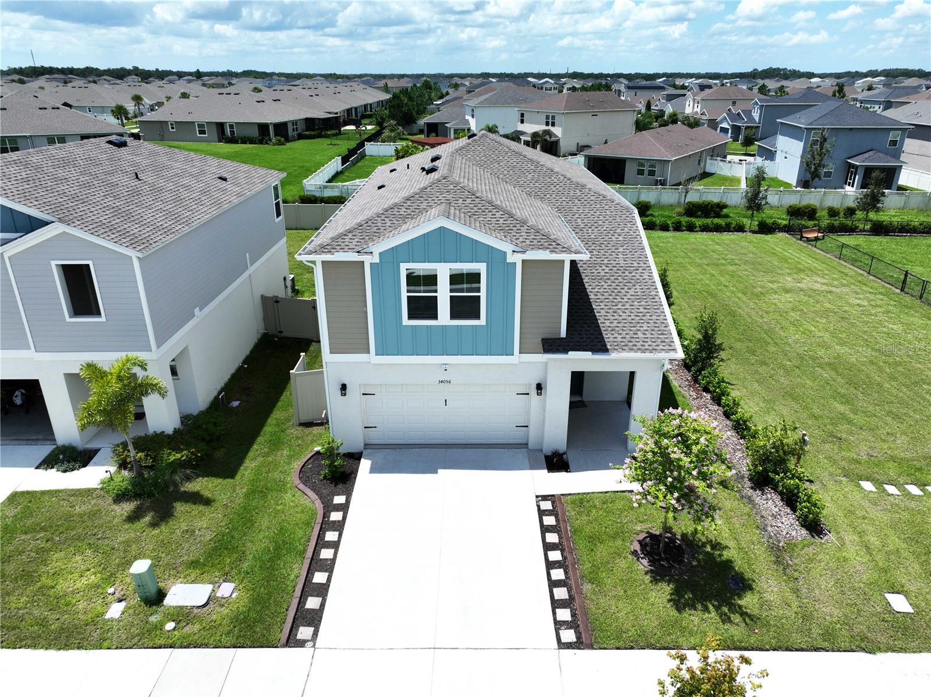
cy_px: 348
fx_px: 645
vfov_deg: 56.8
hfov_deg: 71.6
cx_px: 466
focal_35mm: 24
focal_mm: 12.29
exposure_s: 1/500
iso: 100
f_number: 3.2
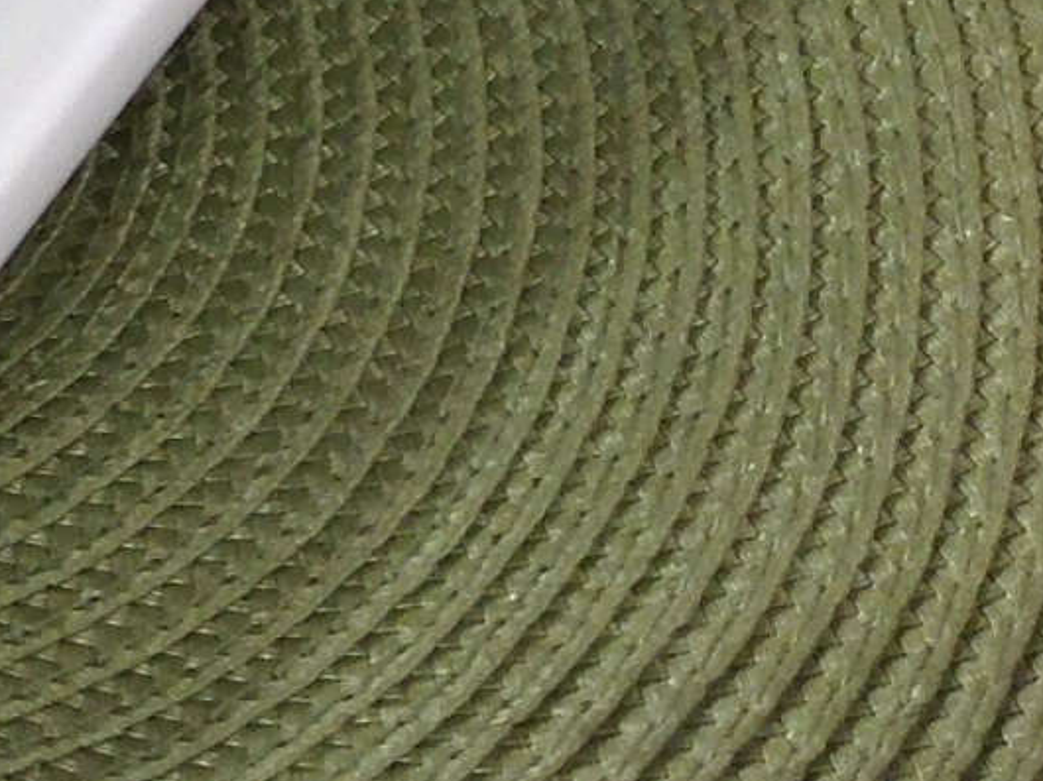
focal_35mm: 171
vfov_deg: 8.3
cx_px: -1265
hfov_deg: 10.3
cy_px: -716
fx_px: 5150
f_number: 2.4
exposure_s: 1/60
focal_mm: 4.28
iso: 64
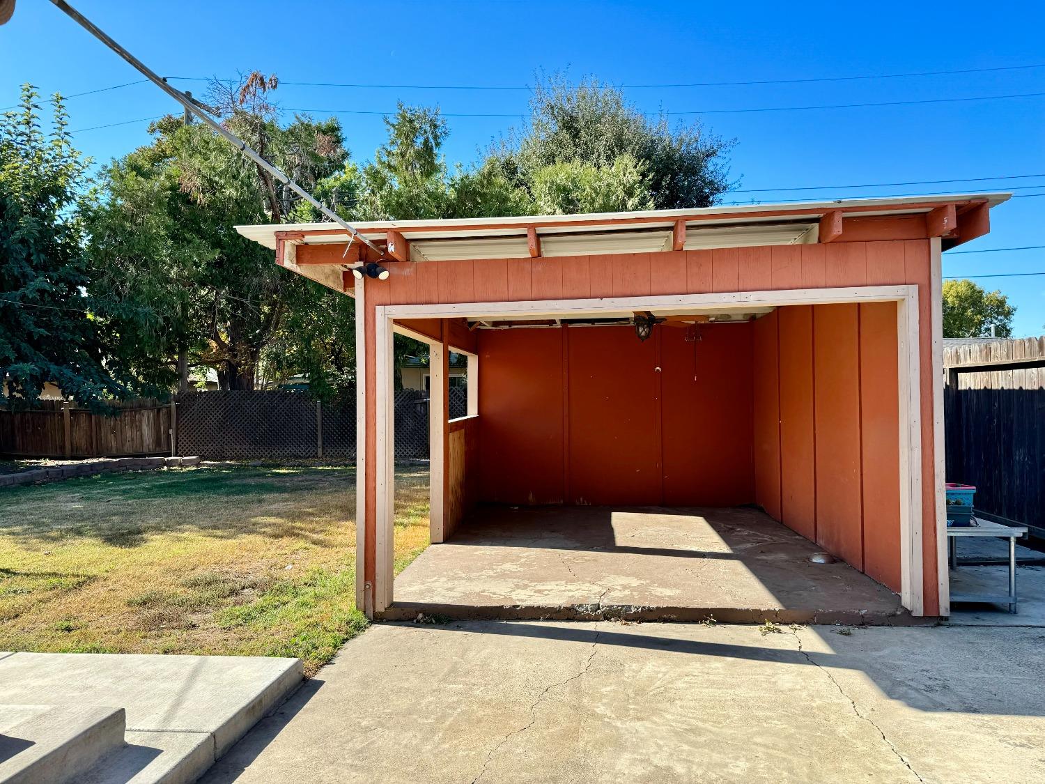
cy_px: 392
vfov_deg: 56.8
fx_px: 725
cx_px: 522
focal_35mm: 24
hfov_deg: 71.6
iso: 80
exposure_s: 1/2252
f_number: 1.78
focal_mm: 6.86
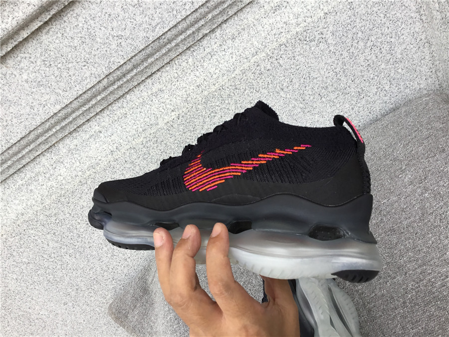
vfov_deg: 45.4
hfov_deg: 58.4
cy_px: 168
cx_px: 224
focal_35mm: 31
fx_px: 402
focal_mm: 3.3
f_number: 2.4
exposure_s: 1/184
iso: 25
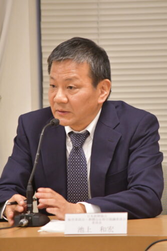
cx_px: 84
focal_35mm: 450
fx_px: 3133
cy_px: 126
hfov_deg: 3.1
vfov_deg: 4.6
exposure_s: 1/125
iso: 5600
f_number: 5.6
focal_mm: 300
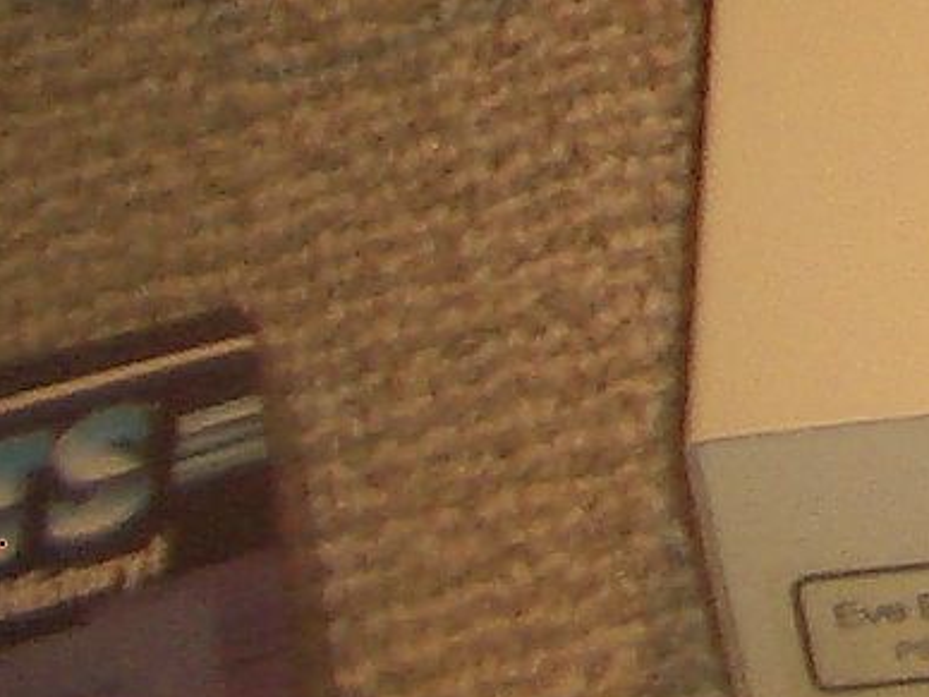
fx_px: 5582
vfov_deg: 6.6
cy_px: -1193
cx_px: 2370
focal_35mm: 208
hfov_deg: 8.5
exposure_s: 1/60
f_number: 2.6
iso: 100
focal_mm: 5.8
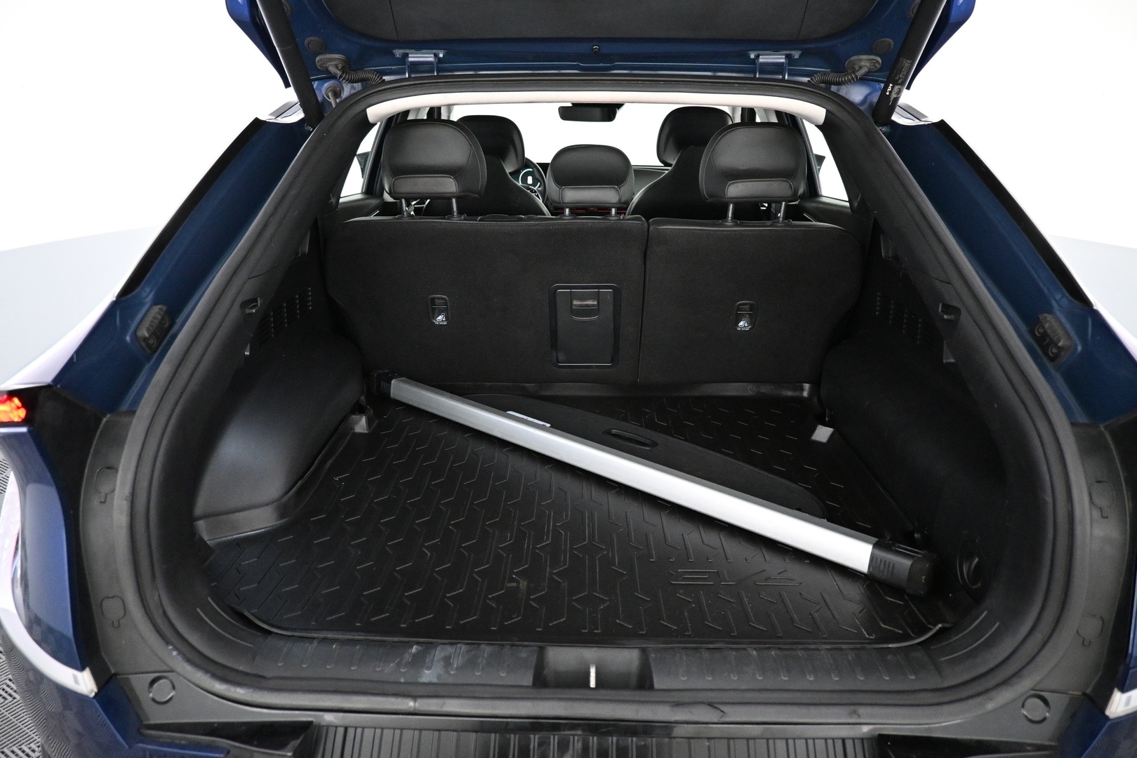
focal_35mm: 24
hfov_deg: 73.7
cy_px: 379
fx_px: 758
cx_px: 568
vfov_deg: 53.1
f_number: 3.5
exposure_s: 1/80
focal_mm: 16
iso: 4000
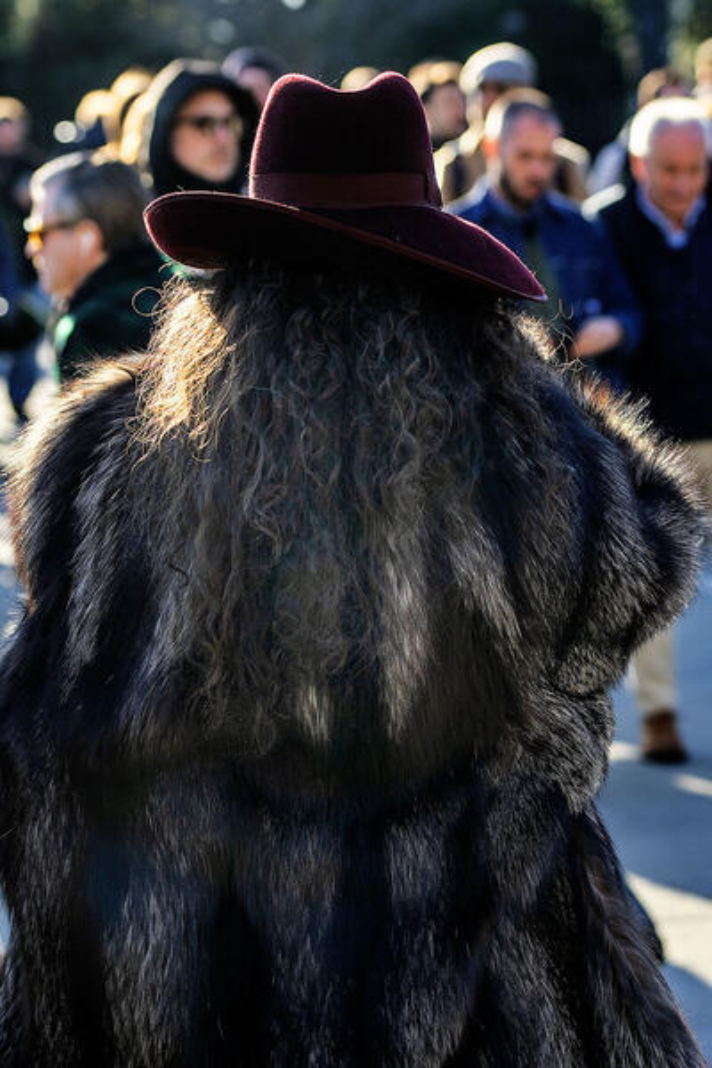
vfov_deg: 13.0
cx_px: 356
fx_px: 4672
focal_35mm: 158
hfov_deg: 8.7
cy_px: 534
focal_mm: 105
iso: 180
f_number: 5
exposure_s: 1/400
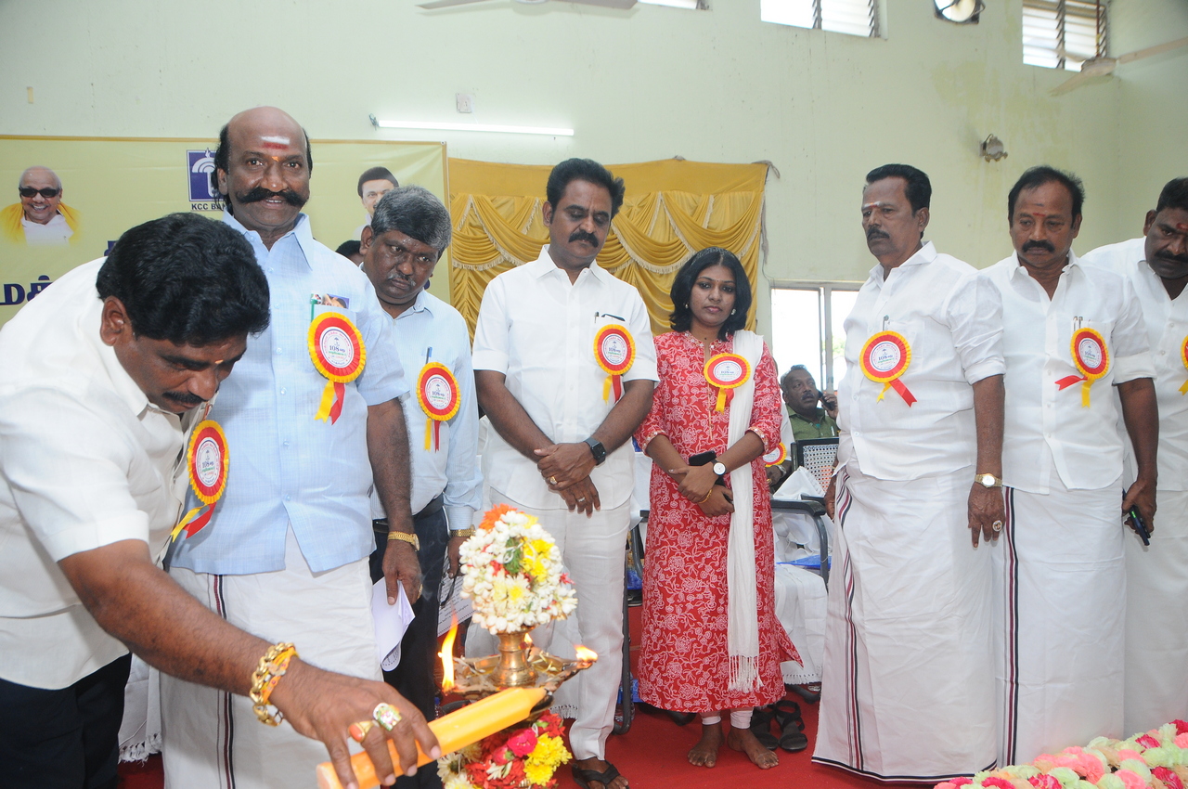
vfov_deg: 47.8
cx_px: 594
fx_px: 890
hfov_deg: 67.4
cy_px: 394
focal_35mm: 27
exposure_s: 1/125
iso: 500
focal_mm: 18
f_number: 5.6
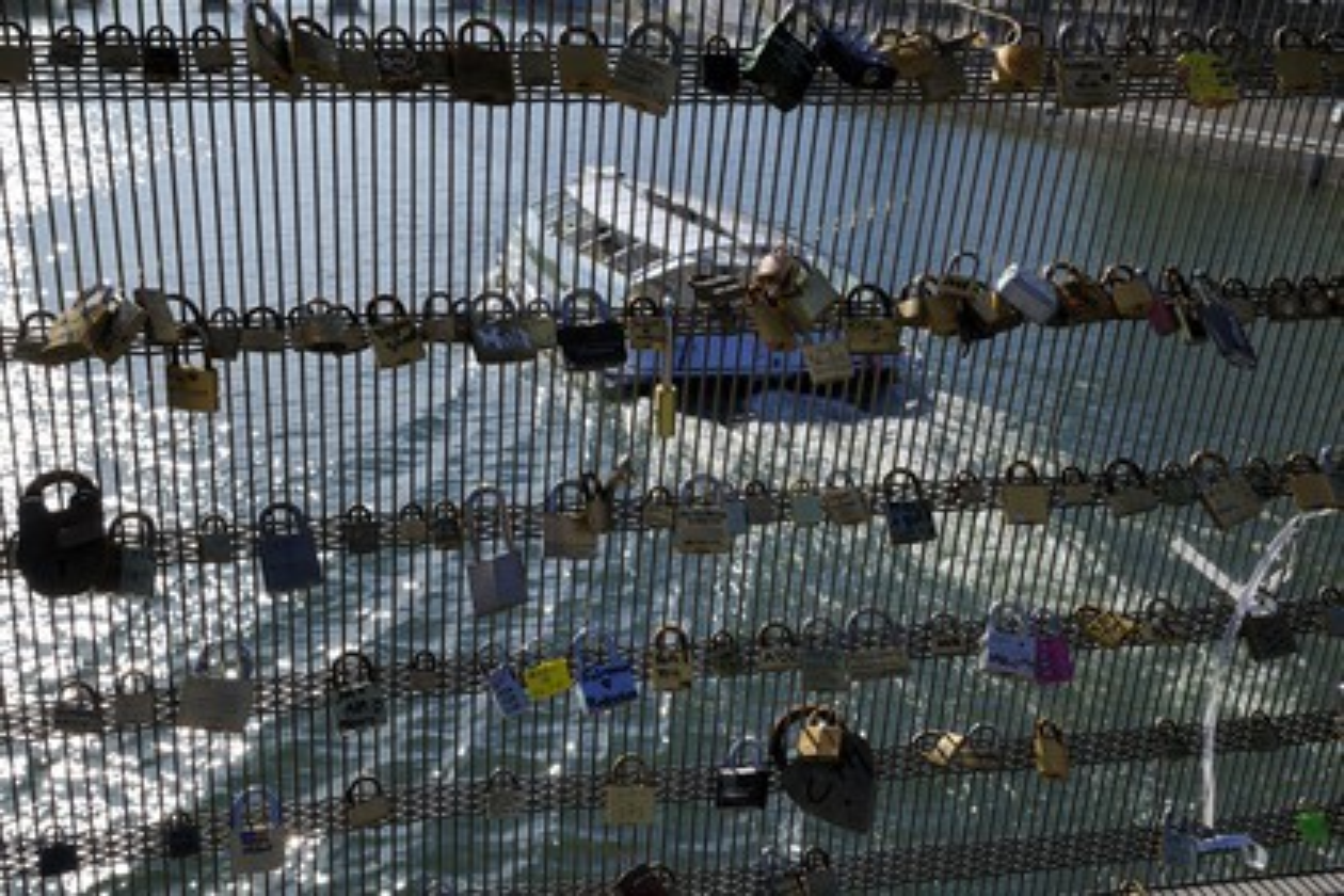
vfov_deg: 29.9
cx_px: 672
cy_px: 448
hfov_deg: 43.6
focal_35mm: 45
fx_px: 1680
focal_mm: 45
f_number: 14
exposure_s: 1/160
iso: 200
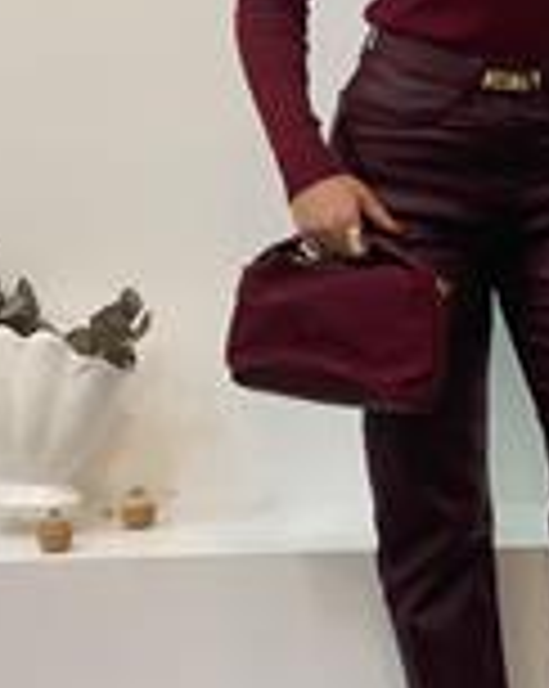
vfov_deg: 14.1
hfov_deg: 11.2
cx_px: 482
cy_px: 227
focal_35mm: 137
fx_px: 2788
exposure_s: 1/100
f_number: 2
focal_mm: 6
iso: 80
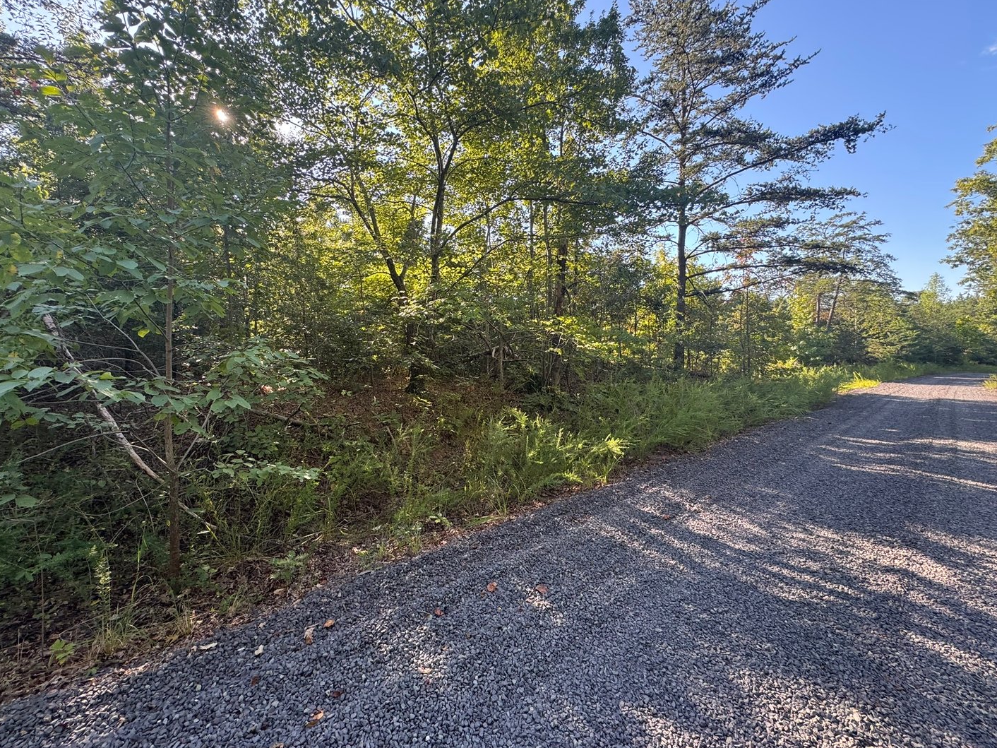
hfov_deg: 98.1
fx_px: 432
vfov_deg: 81.7
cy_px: 351
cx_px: 484
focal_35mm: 15
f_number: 2.2
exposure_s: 1/123
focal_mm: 2.22
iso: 40
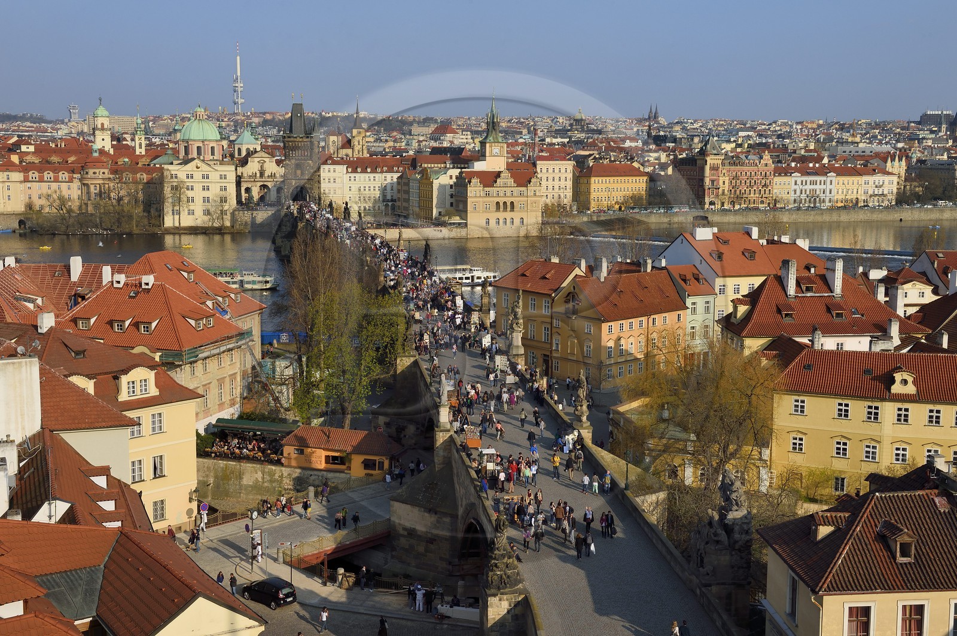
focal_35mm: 45
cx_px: 478
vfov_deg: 29.8
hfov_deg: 43.6
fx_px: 1195
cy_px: 318
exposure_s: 1/250
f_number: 14
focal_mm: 45
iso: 200
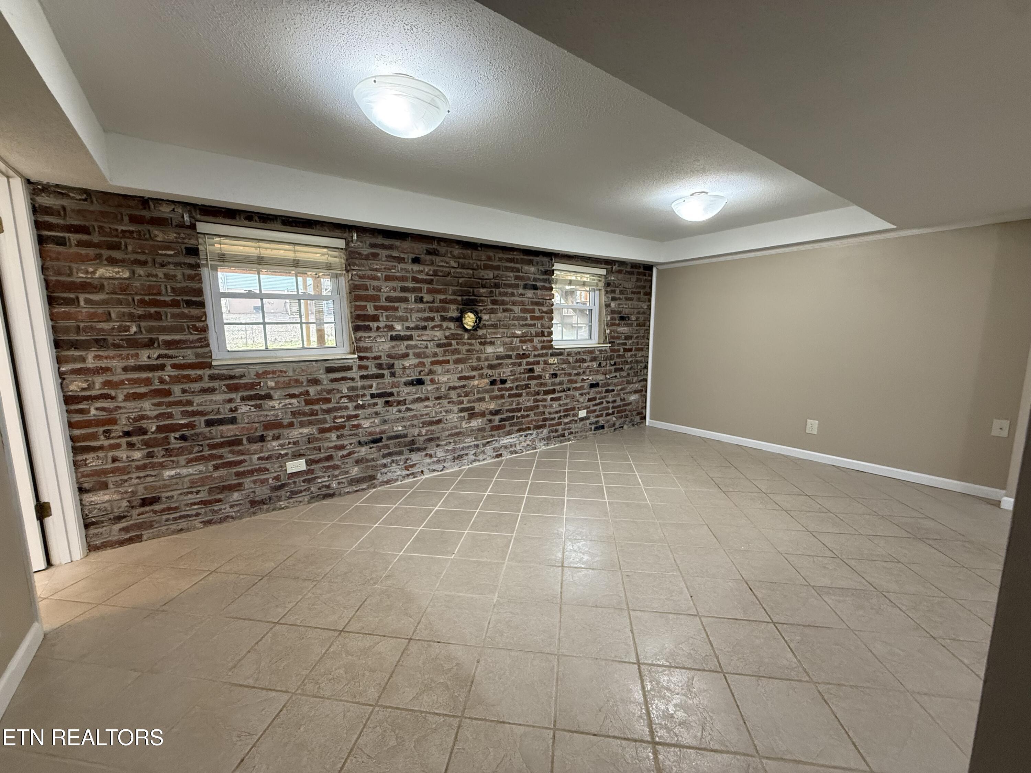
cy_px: 386
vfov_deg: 85.7
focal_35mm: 14
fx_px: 417
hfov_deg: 102.1
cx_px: 516
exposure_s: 1/120
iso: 400
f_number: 2.2
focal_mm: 2.22
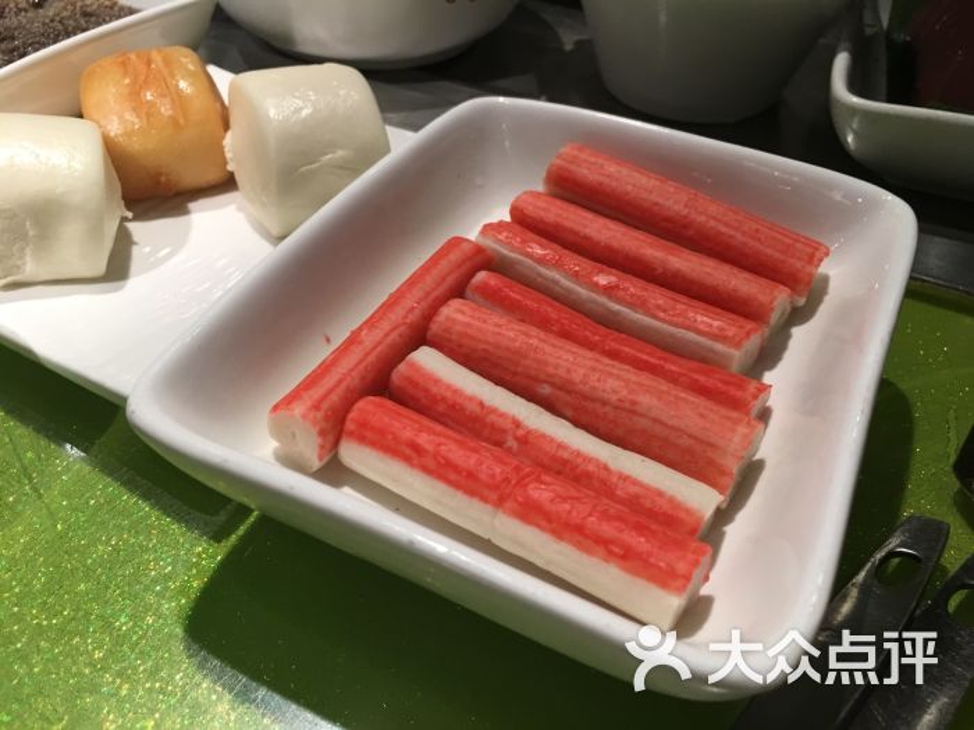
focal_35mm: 29
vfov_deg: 48.2
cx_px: 487
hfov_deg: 61.7
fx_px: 816
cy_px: 365
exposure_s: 1/33
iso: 50
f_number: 2.2
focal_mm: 4.15
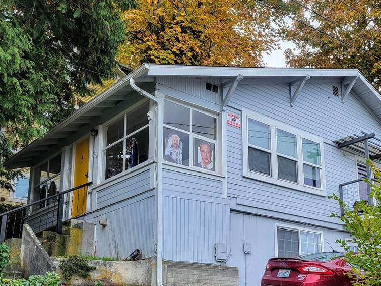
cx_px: 268
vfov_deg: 32.4
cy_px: 207
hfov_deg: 42.1
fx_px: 484
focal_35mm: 44
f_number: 1.8
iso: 40
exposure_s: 1/441
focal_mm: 5.4
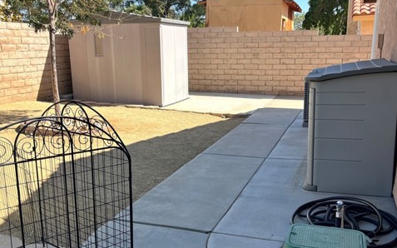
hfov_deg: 52.8
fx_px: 400
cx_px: 199
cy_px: 137
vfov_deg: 34.4
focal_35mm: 37
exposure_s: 1/1862
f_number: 1.6
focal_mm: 5.1
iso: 50
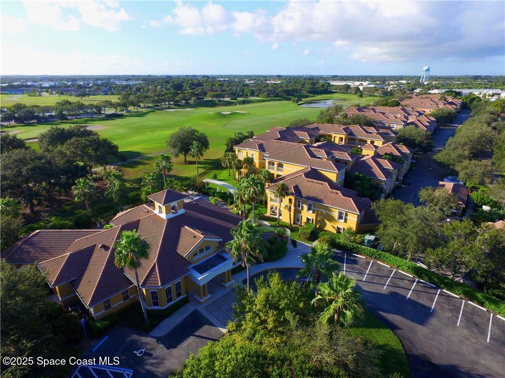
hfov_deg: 81.8
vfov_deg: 65.9
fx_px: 292
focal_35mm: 20
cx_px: 252
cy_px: 189
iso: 100
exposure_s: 1/622
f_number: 2.8
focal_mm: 3.61
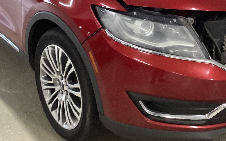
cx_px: 128
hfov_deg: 31.5
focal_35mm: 65
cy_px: 8
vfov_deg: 19.6
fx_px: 400
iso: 320
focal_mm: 3.3
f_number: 2.4
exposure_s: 1/40
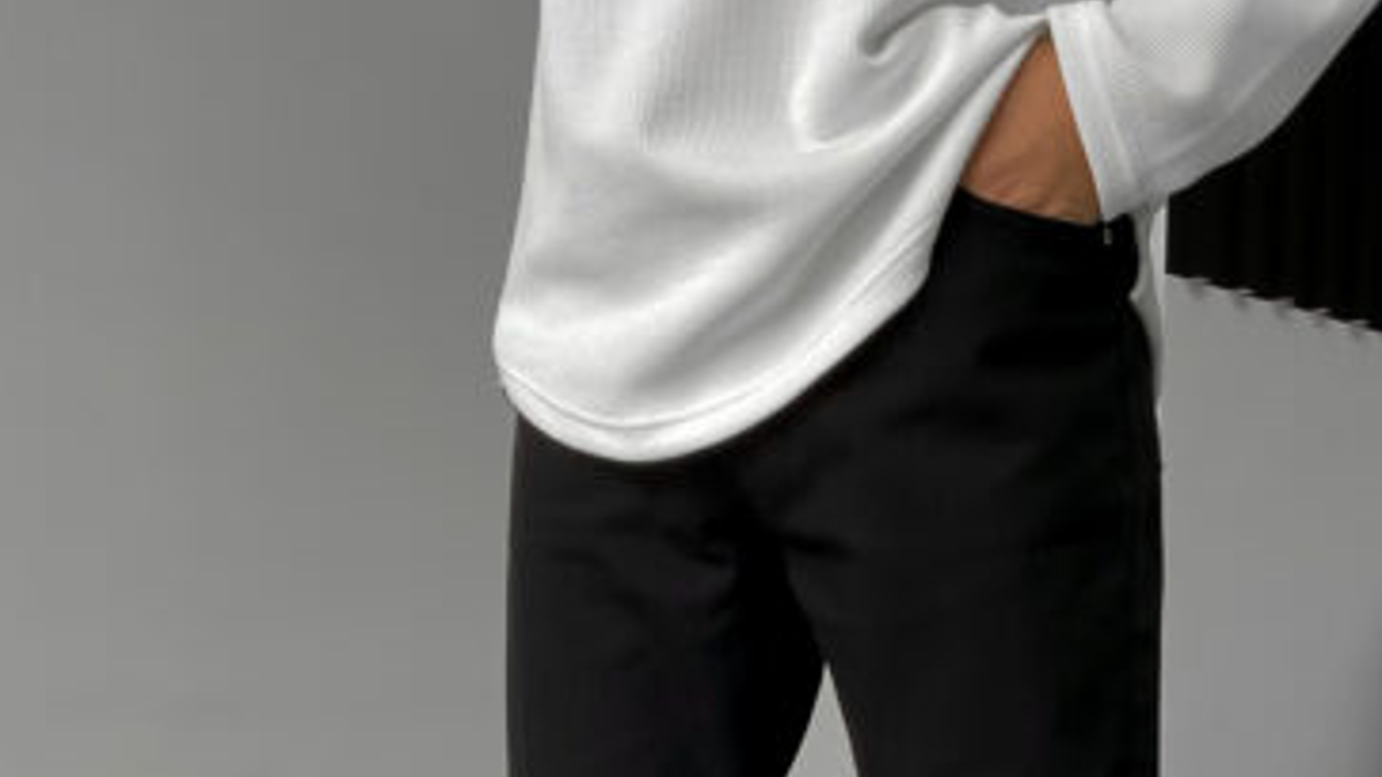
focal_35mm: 58
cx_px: 784
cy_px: 874
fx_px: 2125
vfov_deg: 19.7
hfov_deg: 36.0
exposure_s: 1/110
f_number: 1.8
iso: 64
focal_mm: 3
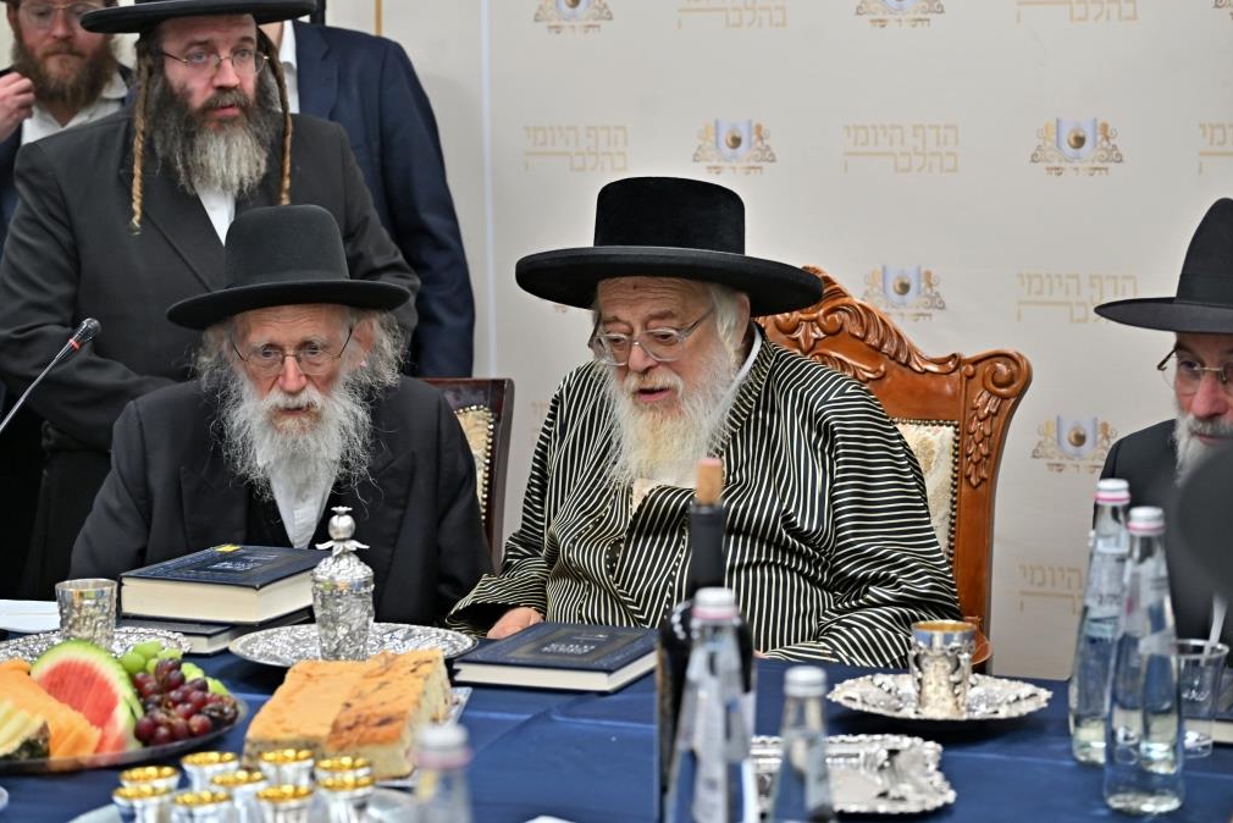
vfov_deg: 18.4
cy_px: 407
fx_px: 2535
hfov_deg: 27.3
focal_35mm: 74
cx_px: 614
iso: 500
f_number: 4
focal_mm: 73
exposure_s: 1/200
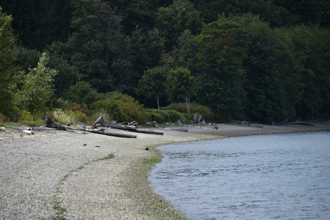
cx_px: 165
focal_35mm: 250
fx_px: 2292
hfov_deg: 8.2
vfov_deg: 5.5
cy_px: 110
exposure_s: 1/500
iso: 100
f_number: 7.1
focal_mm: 250
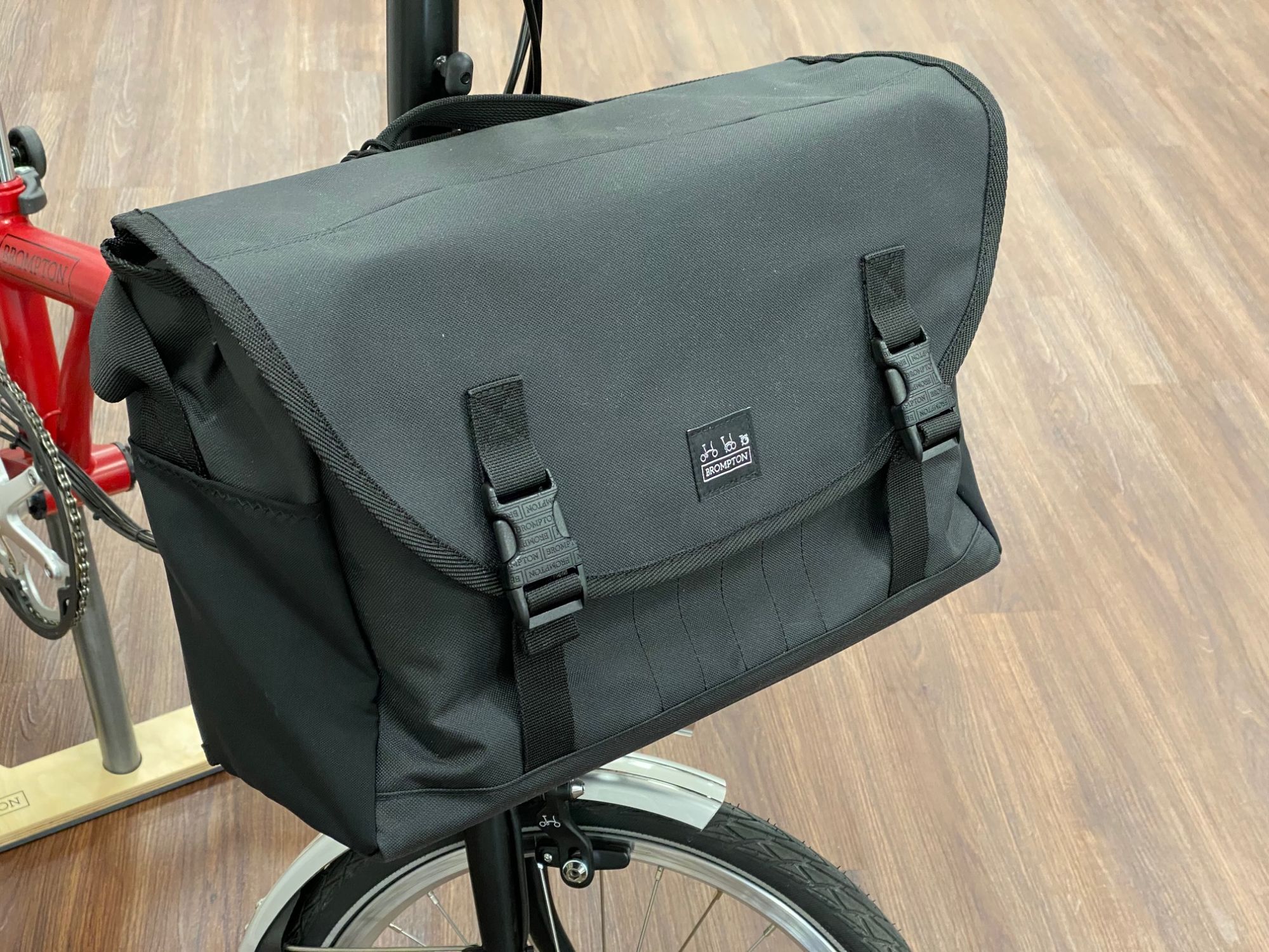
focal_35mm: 52
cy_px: 476
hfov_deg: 36.8
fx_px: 1906
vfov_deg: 28.0
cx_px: 634
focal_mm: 6
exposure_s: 1/50
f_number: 2
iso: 250
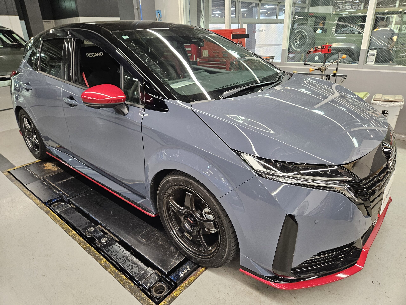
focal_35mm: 23
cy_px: 152
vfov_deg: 58.9
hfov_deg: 73.9
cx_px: 203
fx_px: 270
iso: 400
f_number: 1.8
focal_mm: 5.4
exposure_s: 1/100
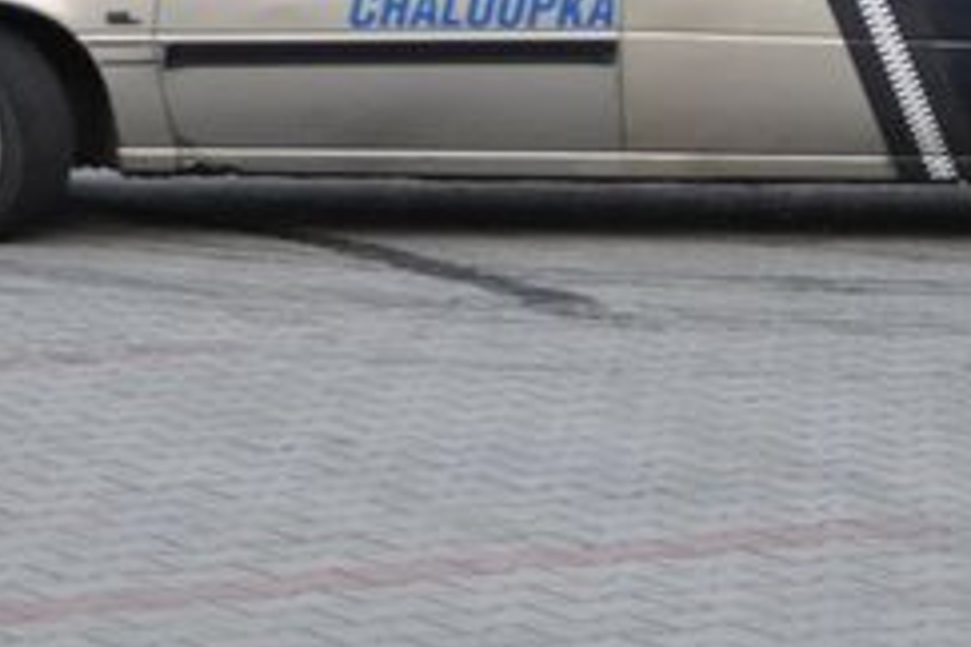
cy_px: -206
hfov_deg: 9.9
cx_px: 649
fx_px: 5610
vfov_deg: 6.5
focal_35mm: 208
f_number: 4.8
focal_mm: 52
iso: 1800
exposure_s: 1/250
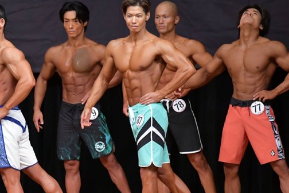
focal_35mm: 438
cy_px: 121
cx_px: 70
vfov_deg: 3.1
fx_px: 3516
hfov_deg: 4.7
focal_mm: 190
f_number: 5.6
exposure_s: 1/400
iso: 5000
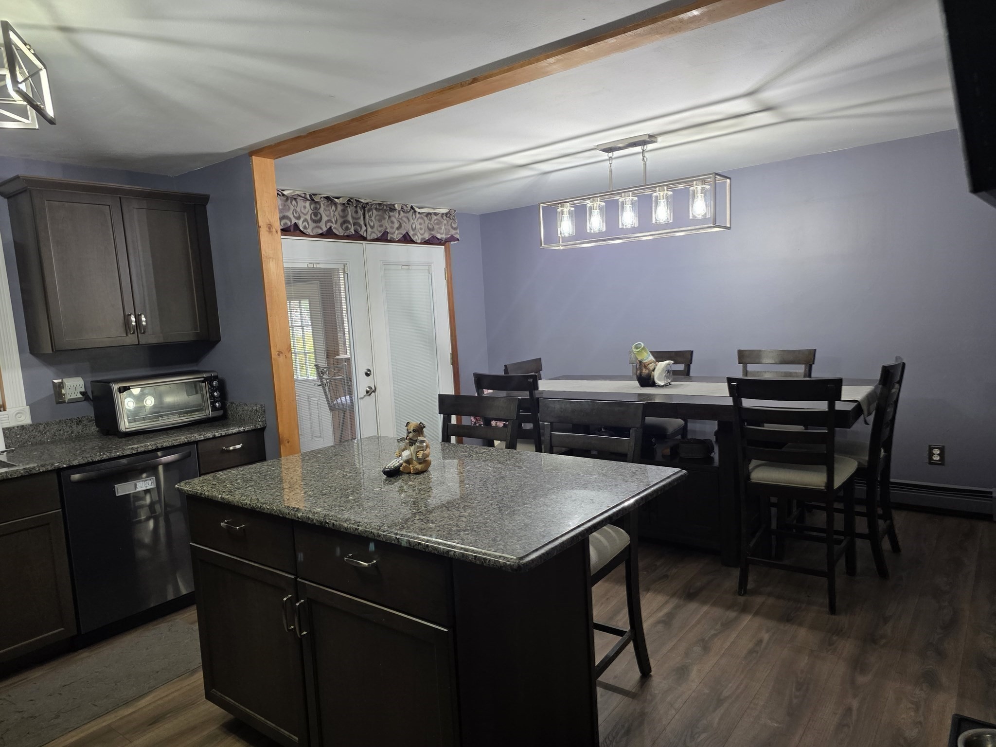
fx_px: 662
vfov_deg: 58.9
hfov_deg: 73.9
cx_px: 498
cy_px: 374
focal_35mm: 23
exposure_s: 1/120
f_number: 1.7
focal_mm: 6.25
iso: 400
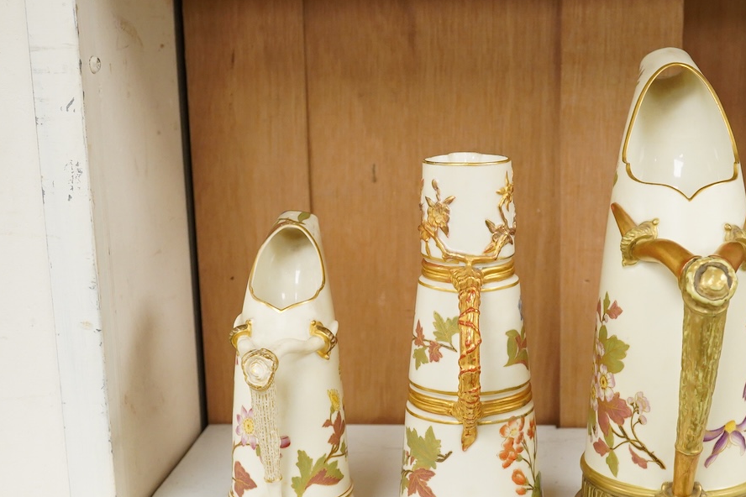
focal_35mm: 57
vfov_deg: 23.7
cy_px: 309
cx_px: 461
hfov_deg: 34.9
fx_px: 1181
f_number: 9
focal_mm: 30
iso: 2500
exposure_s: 1/160
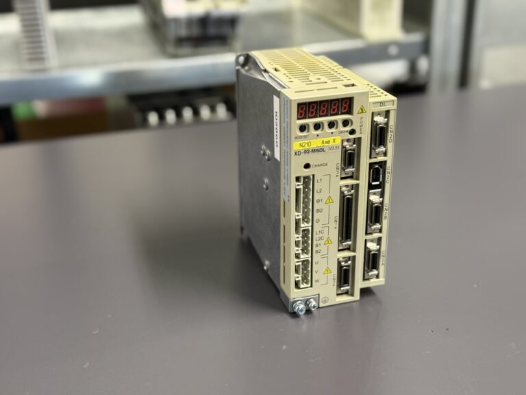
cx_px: 263
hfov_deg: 39.7
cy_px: 198
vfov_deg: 30.3
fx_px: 729
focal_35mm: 48
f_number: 1.78
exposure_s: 1/33
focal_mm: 6.76
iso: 250
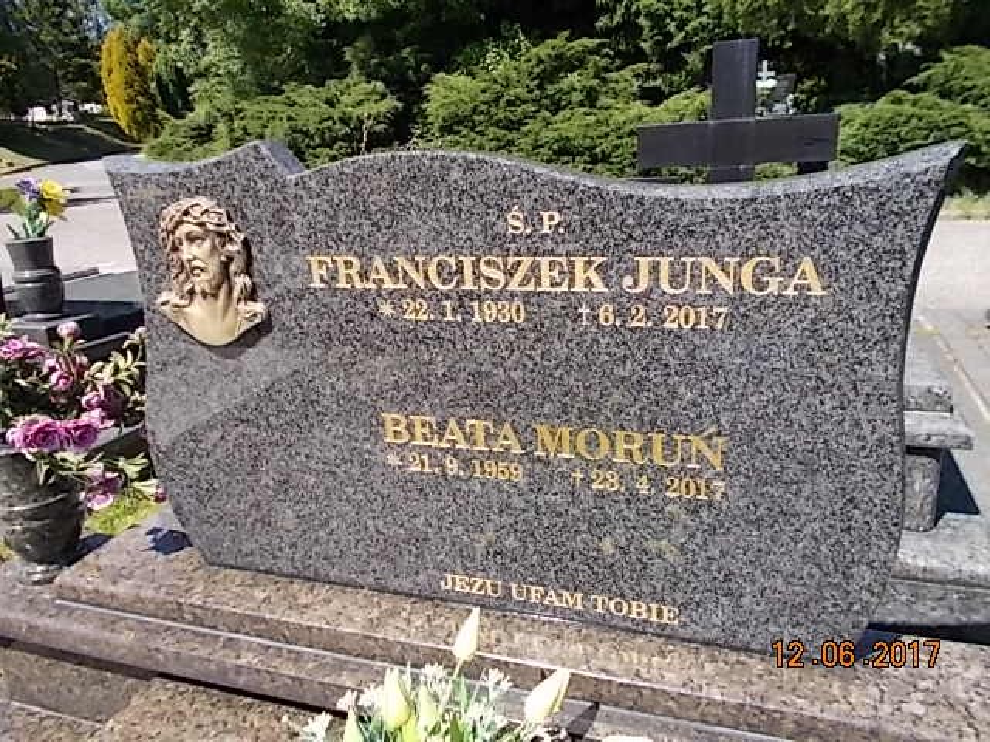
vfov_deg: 53.1
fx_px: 744
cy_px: 371
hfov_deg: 67.3
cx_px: 495
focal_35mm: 26
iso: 80
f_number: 3.2
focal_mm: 4.6
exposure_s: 1/500
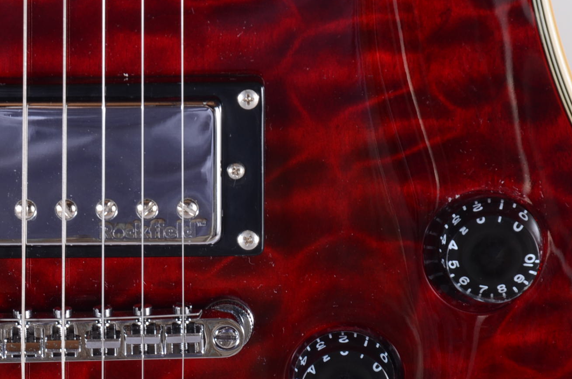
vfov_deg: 4.6
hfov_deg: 6.9
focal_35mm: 297
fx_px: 4709
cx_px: 119
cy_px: 312
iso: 160
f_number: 11
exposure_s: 1/100
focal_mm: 105
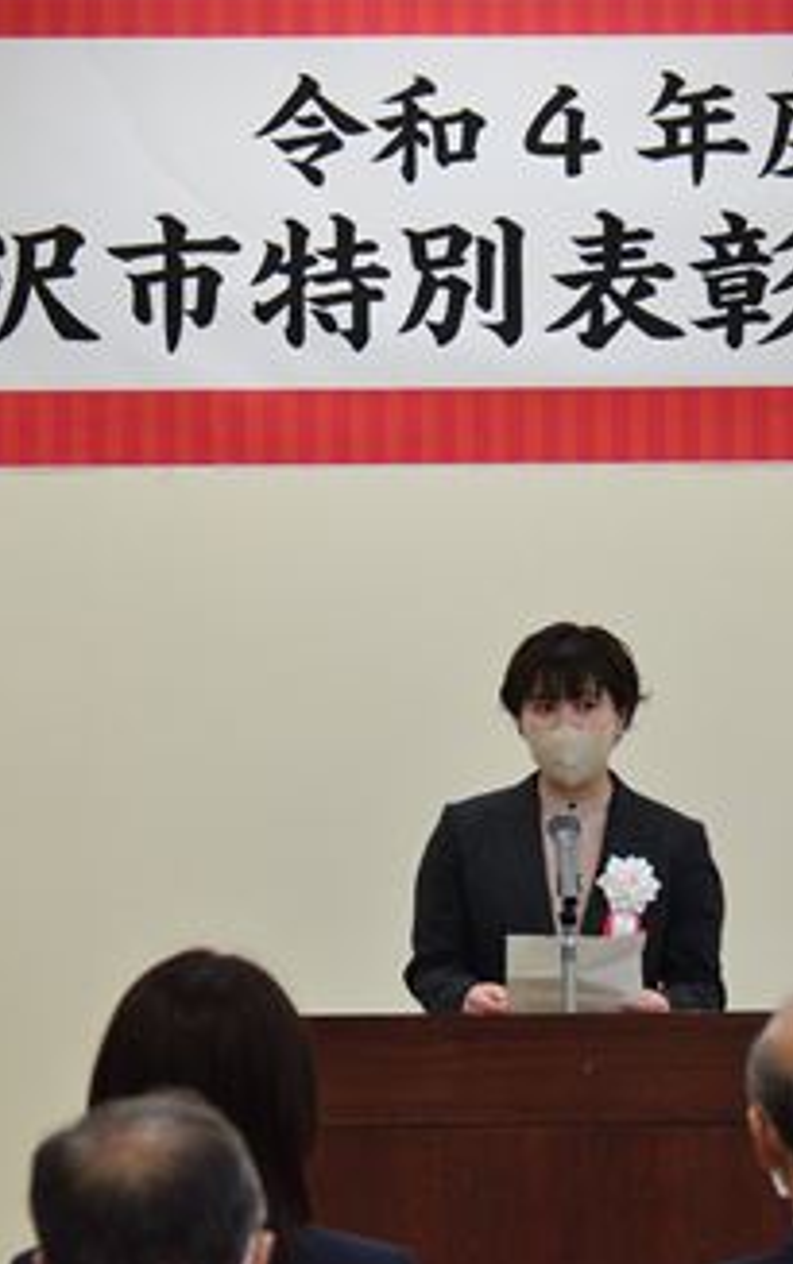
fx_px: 6590
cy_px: 632
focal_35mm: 191
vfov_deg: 11.0
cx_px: 553
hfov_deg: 6.9
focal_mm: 82
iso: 2000
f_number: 5.6
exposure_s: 1/500
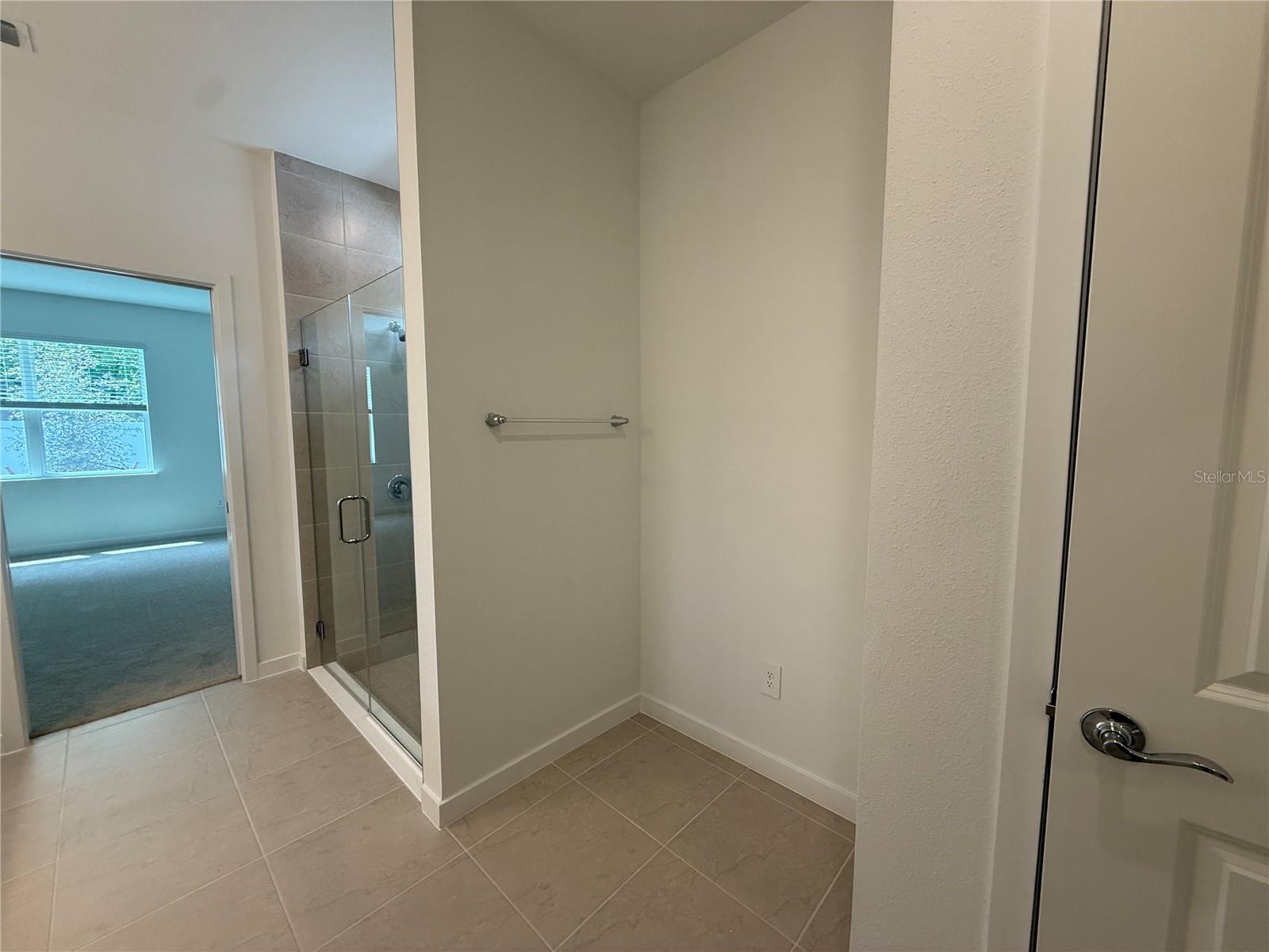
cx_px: 634
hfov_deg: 102.1
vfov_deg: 85.7
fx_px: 513
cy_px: 476
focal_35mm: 14
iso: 125
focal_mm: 2.22
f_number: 2.2
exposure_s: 1/120
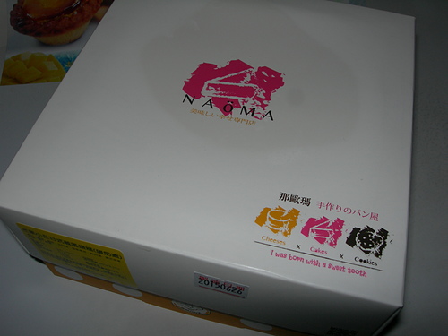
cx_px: 224
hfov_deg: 49.0
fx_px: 492
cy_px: 168
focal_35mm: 38
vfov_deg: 37.7
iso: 50
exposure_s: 1/60.1
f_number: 4.8
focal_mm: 7.8
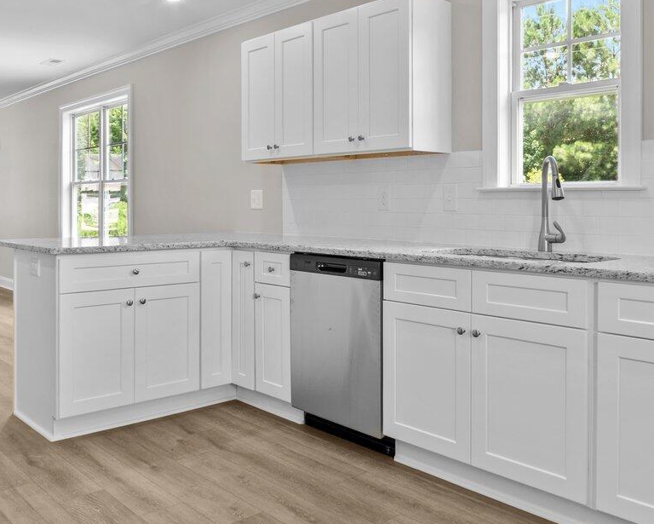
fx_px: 678
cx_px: 308
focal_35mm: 35
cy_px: 187
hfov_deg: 51.5
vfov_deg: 41.8
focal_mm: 14
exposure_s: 1/8
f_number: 8
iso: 250
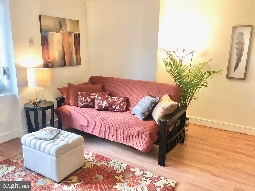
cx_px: 128
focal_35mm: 28
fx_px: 206
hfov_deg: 63.4
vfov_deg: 49.7
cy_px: 96
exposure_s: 1/30
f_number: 1.8
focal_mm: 3.99
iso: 40
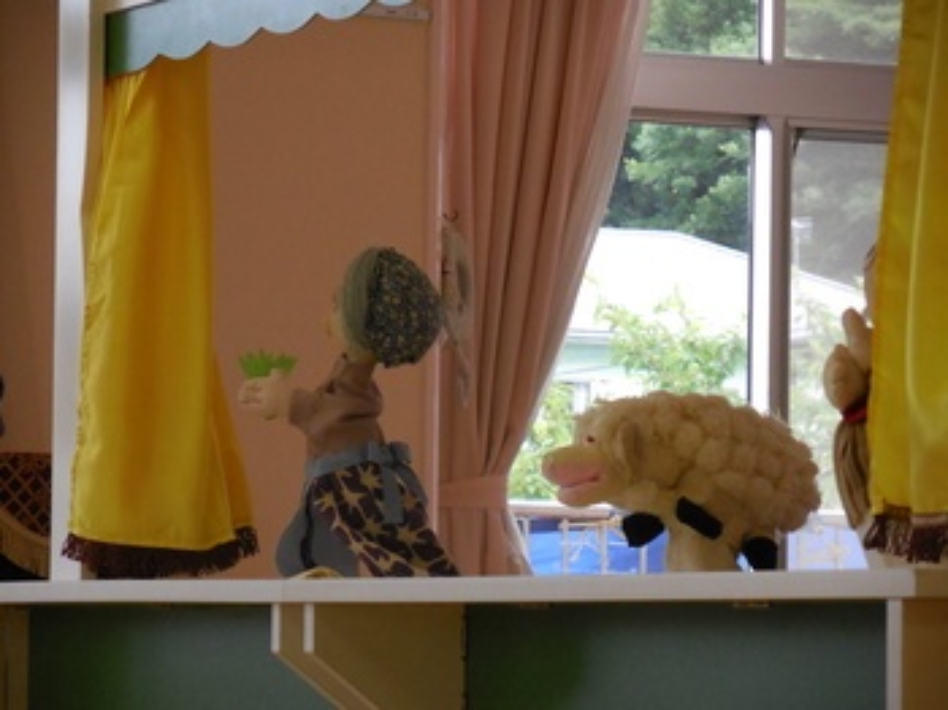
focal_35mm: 195
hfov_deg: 10.2
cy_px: 355
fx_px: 5337
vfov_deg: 7.6
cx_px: 474
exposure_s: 1/125
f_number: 5.6
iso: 800
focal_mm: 35.1
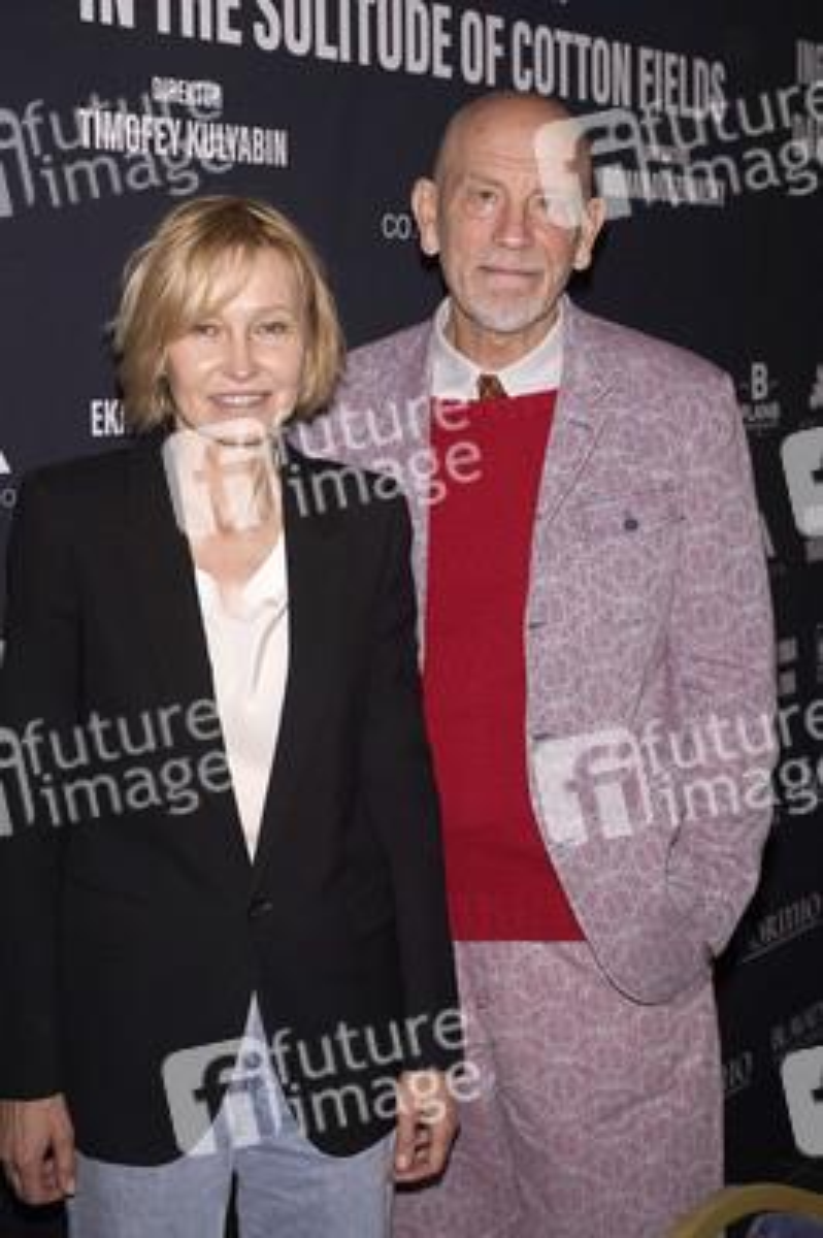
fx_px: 1614
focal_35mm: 47
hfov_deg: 28.6
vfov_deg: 41.9
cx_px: 412
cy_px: 619
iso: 100
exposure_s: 1/160
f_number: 5.6
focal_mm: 47
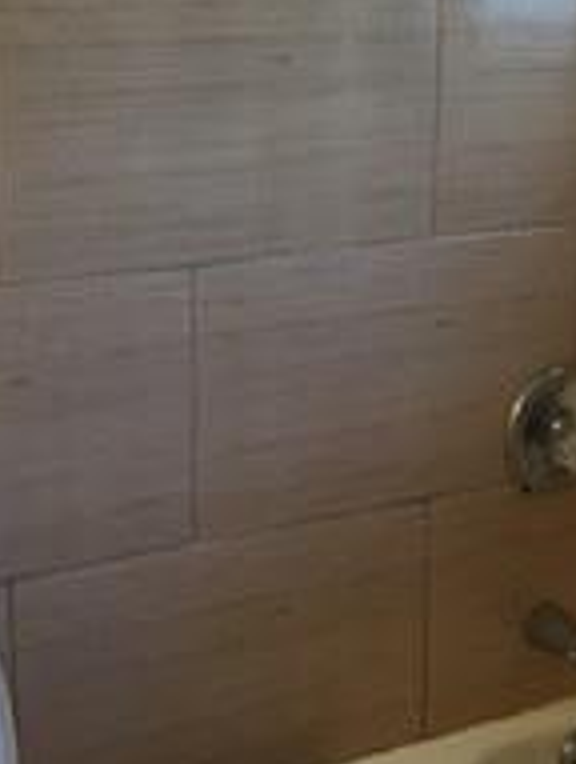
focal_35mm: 97
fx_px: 2145
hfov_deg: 15.2
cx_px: 500
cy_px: 492
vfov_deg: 20.1
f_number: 2.2
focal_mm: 4.15
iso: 125
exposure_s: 1/30
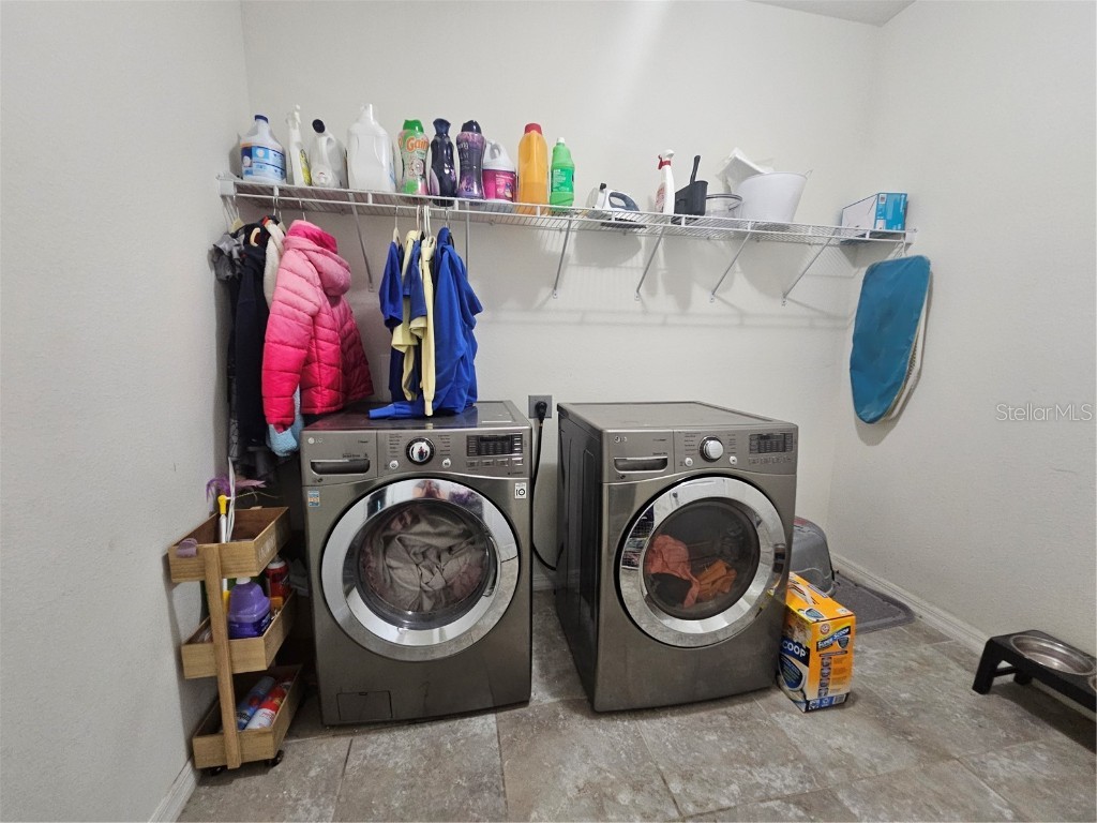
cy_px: 412
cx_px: 548
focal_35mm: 13
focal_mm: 2.2
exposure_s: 1/30
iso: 400
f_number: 2.2
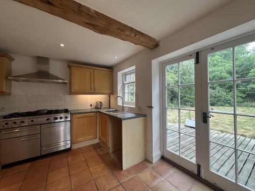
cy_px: 96
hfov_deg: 102.1
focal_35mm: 14
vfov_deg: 85.7
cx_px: 128
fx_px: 103
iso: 64
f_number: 2.2
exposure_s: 1/100
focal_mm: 2.22
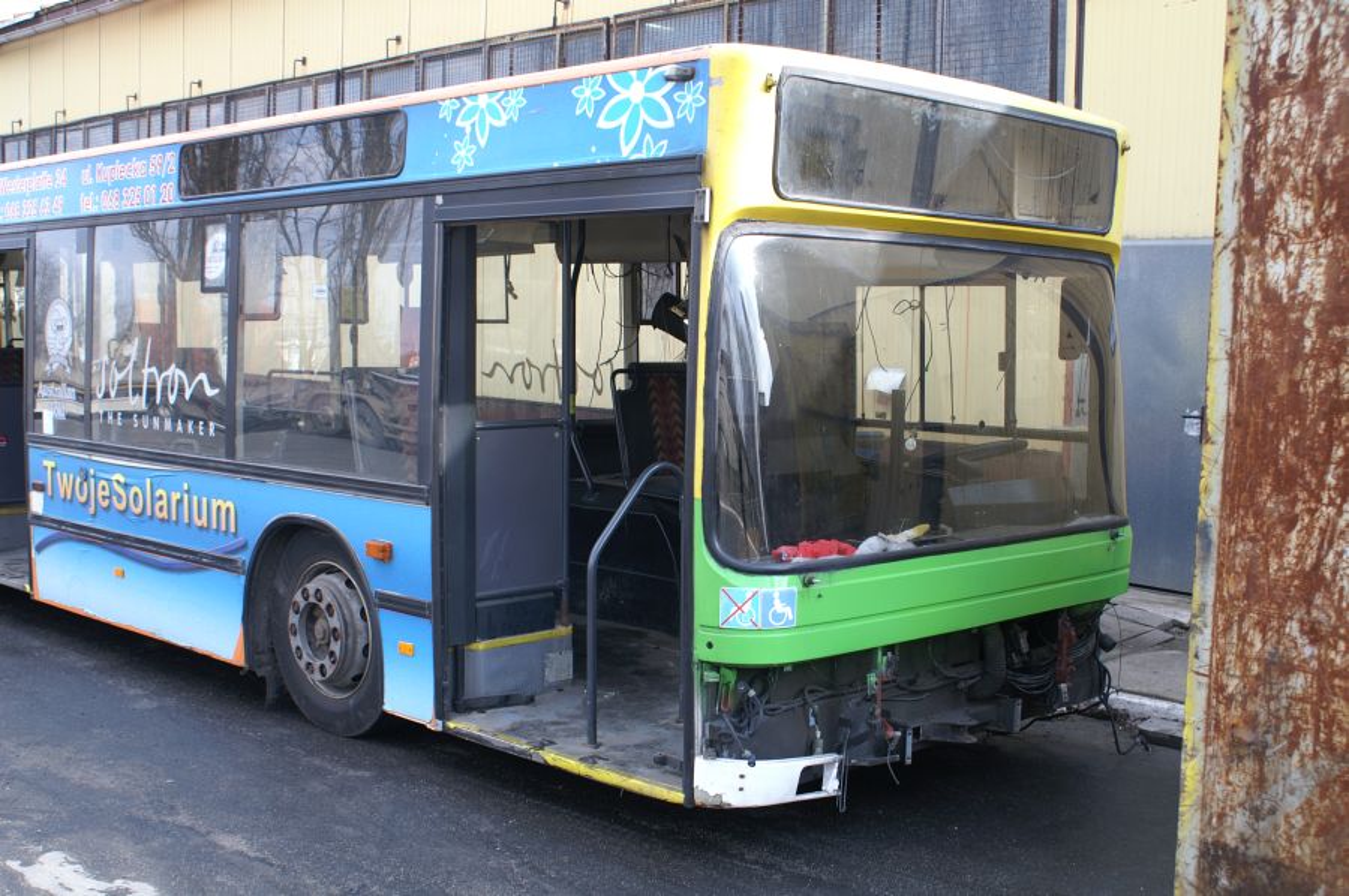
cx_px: 674
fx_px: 1572
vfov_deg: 31.8
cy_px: 448
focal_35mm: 42
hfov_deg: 46.4
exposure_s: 1/80
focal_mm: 28
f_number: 5.6
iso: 100
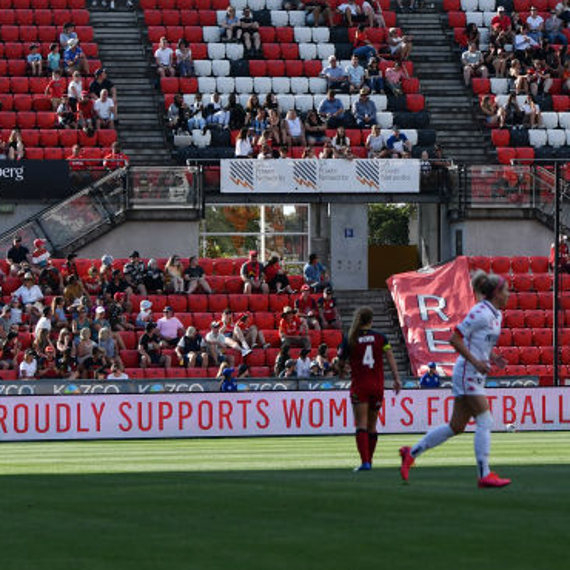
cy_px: 59
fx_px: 5384
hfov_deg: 6.0
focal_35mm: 289
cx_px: 669
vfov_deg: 6.0
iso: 320
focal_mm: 82
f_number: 4
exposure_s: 1/4000
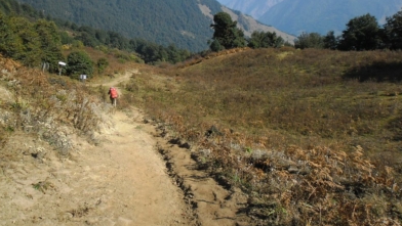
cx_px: 200
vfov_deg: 38.8
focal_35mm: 30
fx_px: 320
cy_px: 86
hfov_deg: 64.3
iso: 80
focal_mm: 4.8
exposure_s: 1/899
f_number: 2.9
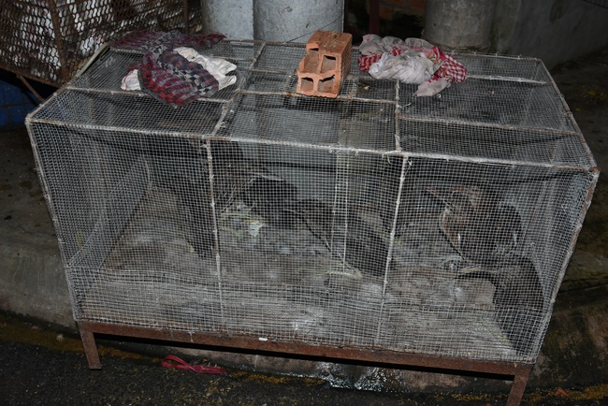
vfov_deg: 37.9
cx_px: 304
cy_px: 203
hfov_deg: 54.4
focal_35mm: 35
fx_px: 591
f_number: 5.6
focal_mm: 35
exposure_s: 1/80
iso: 400
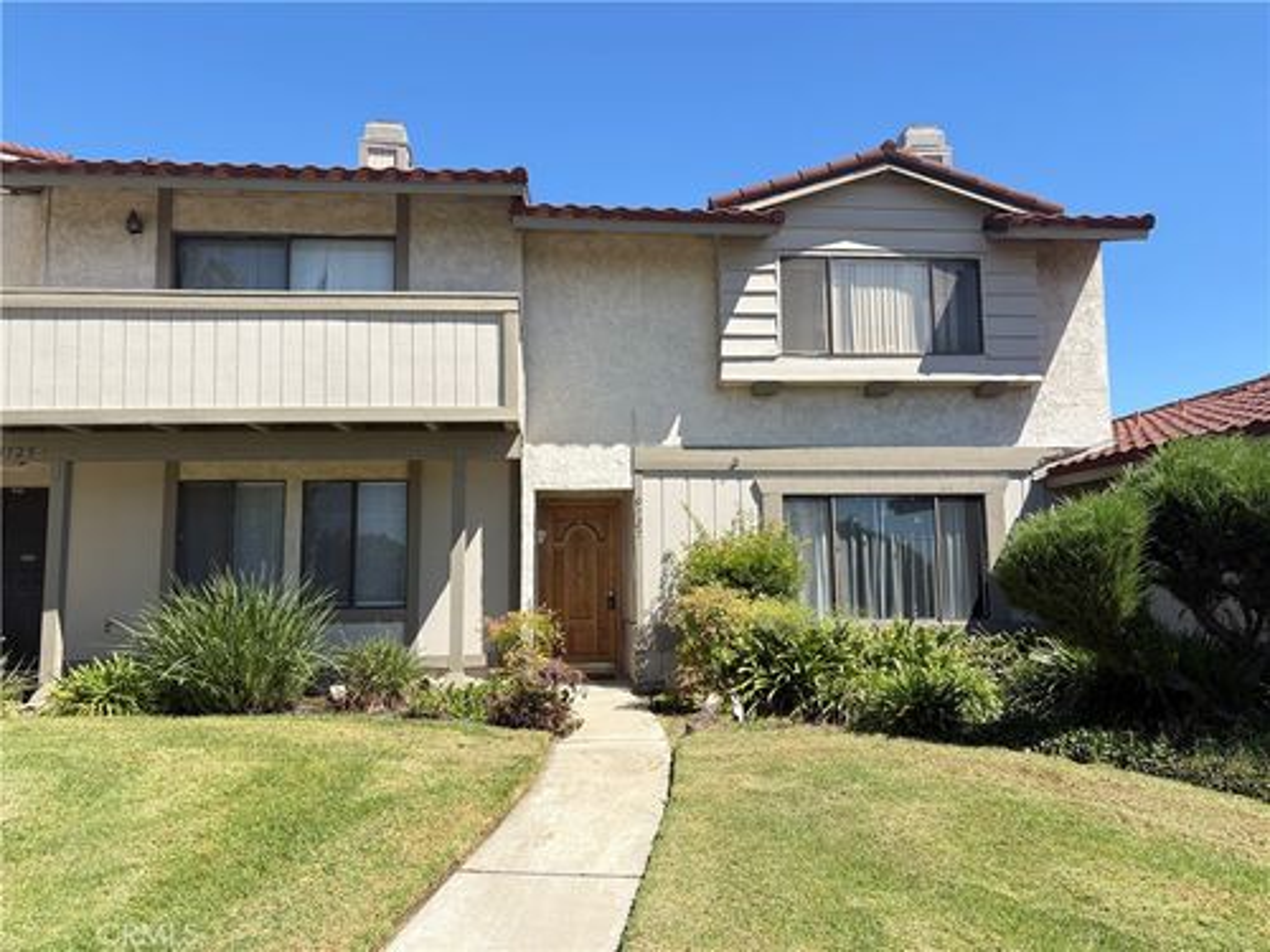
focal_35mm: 26
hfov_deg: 67.3
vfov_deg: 53.1
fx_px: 954
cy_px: 476
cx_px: 635
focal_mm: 5.96
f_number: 1.6
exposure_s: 1/1799
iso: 50
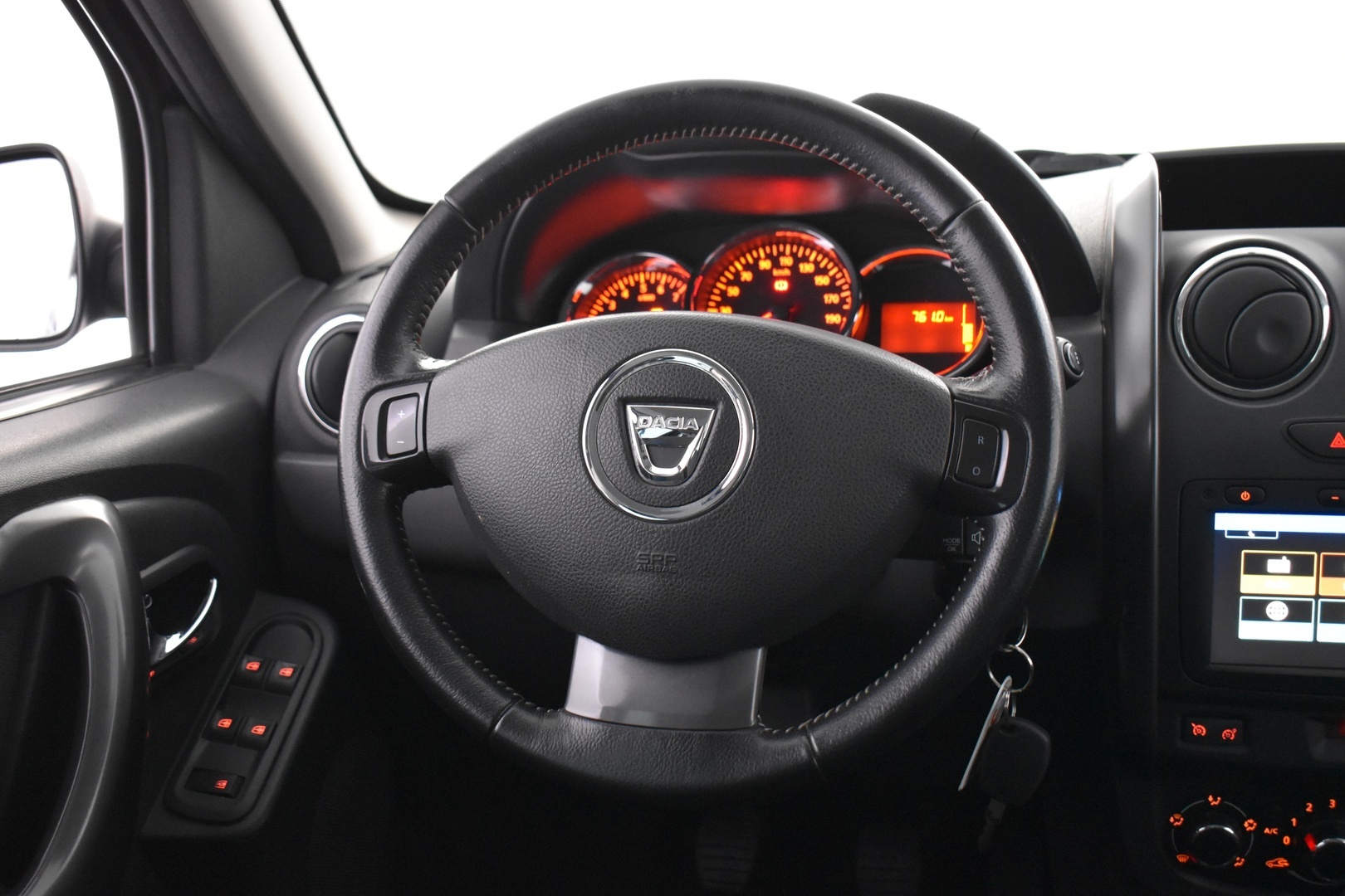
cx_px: 672
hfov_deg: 46.4
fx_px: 1569
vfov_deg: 31.9
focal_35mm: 42
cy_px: 448
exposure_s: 1/15
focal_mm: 28
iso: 3200
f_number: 4.2
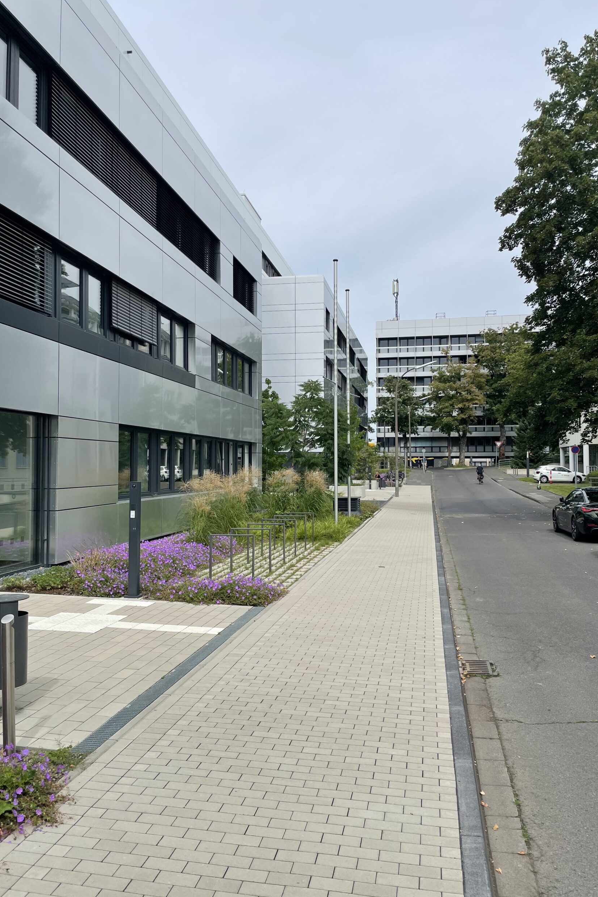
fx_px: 698
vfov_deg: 65.5
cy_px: 439
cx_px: 313
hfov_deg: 46.4
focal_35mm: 28
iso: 32
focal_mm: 4.2
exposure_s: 1/3861
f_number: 1.6
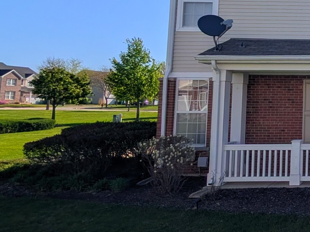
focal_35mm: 30
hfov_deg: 40.6
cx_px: 377
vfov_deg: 44.9
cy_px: 53
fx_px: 269
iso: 57
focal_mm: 2.02
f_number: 1.7
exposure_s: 1/9709
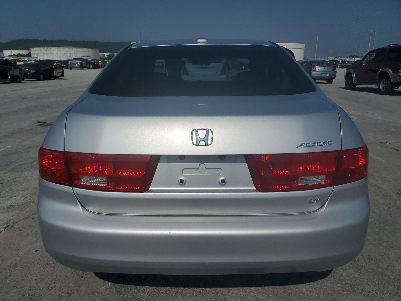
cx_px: 200
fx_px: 301
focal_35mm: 26
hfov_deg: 67.3
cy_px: 150
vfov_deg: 53.1
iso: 55
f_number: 1.5
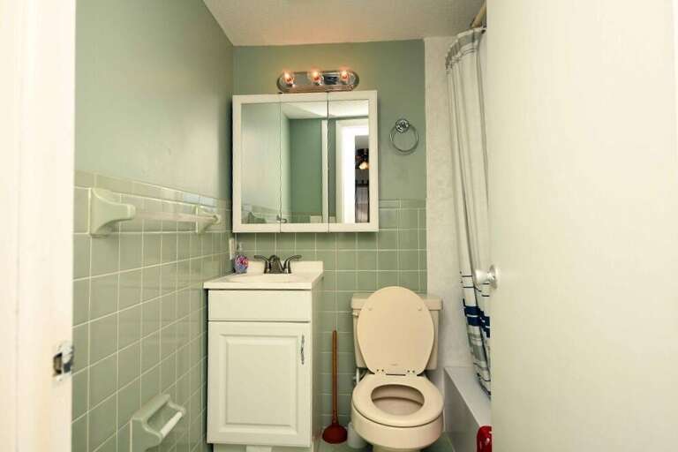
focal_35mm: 18
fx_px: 339
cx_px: 339
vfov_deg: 67.4
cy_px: 226
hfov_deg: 90.0
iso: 200
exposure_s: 1/400
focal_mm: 12
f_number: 4.5
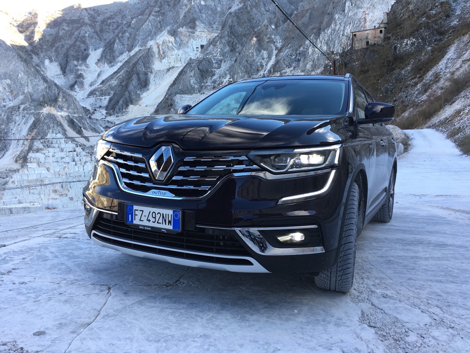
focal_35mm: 29
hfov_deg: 61.7
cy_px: 176
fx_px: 394
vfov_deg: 48.2
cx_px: 235
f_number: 2.2
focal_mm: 4.15
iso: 25
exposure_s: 1/131
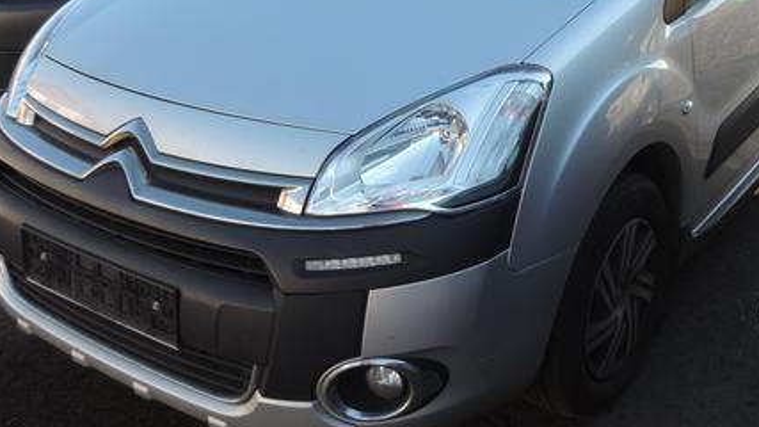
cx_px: 480
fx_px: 986
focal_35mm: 49
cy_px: 43
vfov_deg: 23.8
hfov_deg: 41.8
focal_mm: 5.3
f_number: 3.1
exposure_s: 1/200
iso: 80
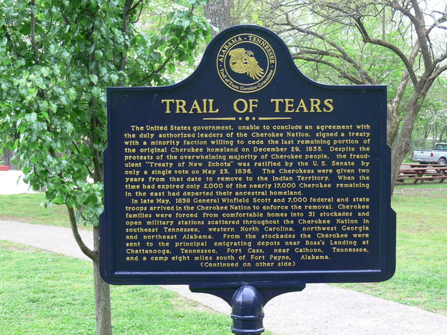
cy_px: 168
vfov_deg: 23.7
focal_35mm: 62
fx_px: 801
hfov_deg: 31.2
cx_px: 224
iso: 80
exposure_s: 1/50
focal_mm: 11.6
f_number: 3.2
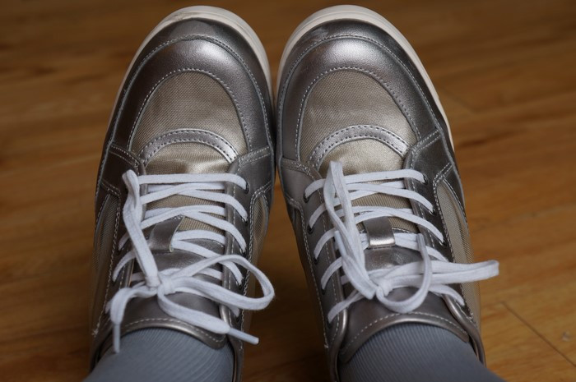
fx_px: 1151
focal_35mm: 72
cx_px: 288
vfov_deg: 18.9
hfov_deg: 28.1
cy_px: 191
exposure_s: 1/80
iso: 100
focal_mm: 48
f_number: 5.6
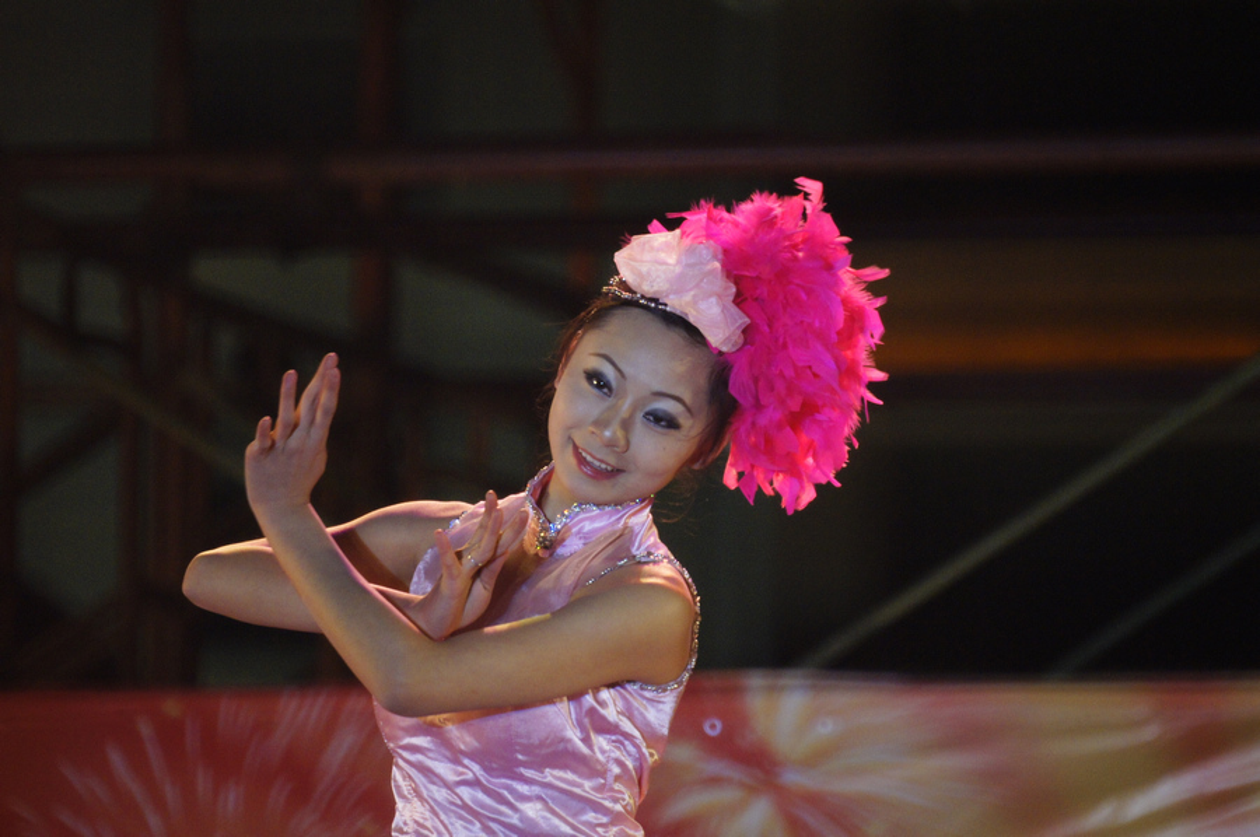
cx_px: 630
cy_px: 418
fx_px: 26221
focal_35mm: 750
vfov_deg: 1.8
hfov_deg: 2.8
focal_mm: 500
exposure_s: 1/160
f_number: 8
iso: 1600
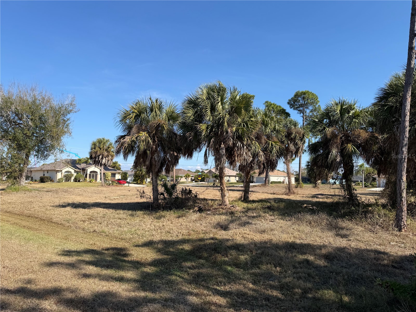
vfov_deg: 56.8
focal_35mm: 24
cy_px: 156
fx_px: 288
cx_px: 208
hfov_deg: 71.6
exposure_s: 1/3584
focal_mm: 6.76
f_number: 1.78
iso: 80
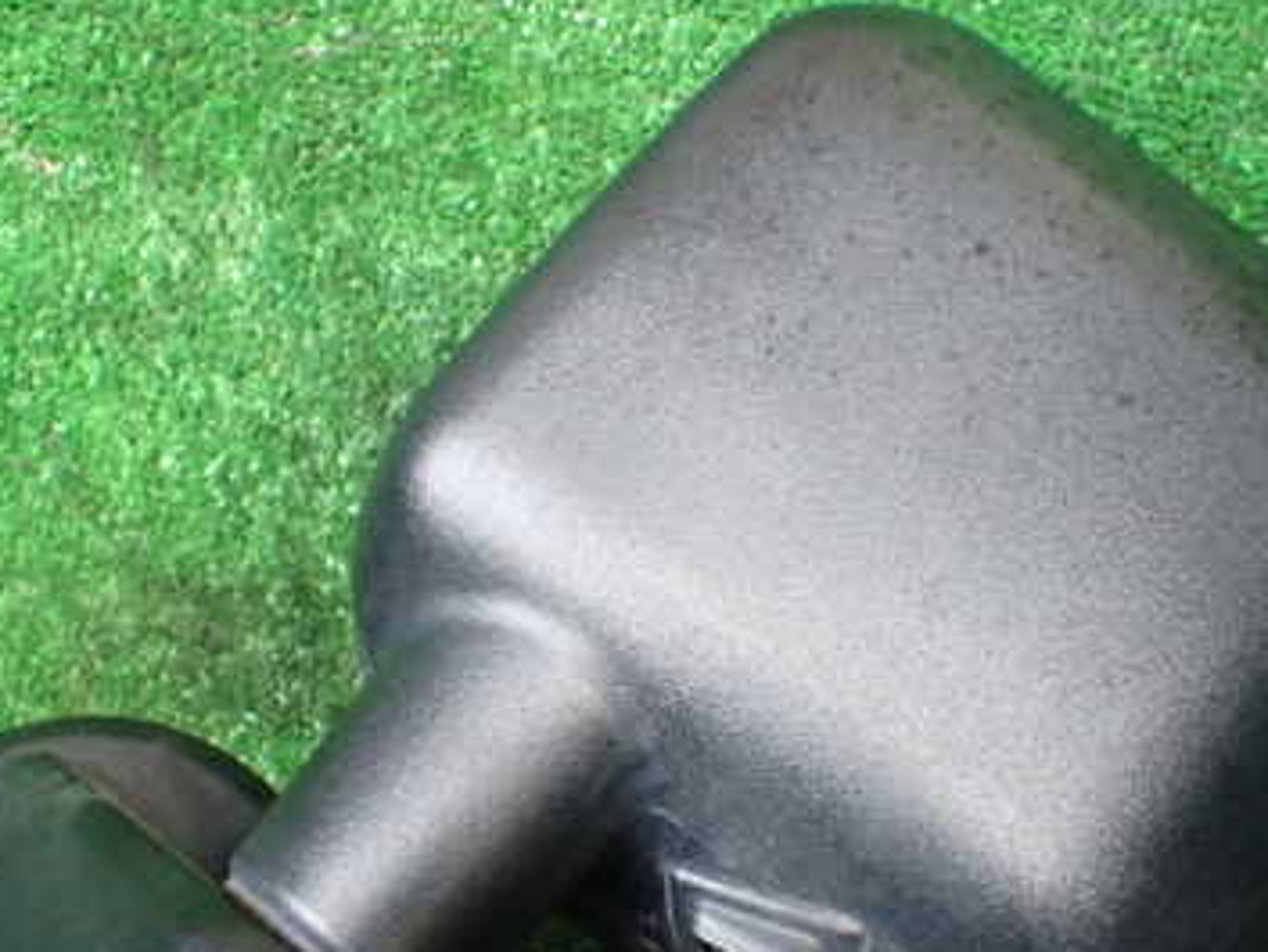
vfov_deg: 28.5
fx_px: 1869
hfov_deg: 37.5
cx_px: 650
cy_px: 596
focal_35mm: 51
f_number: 2.3
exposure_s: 1/100
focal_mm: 5.4
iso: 800
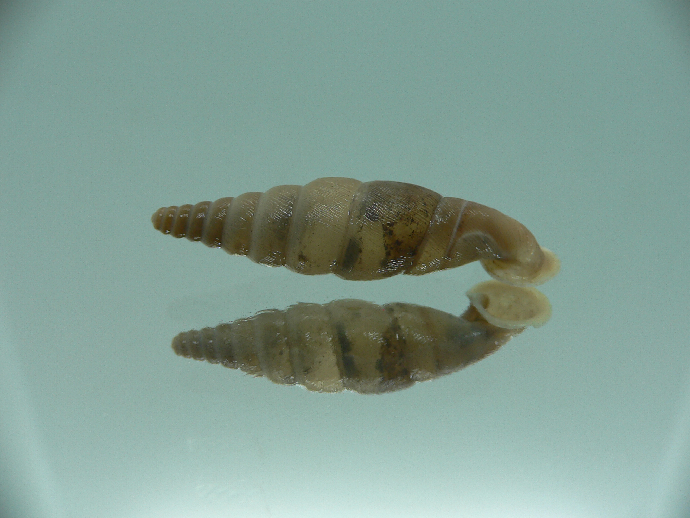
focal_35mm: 35
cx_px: 345
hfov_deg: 52.6
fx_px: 698
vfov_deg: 40.7
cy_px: 259
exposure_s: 1/80
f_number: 2.8
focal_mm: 4.6
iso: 80
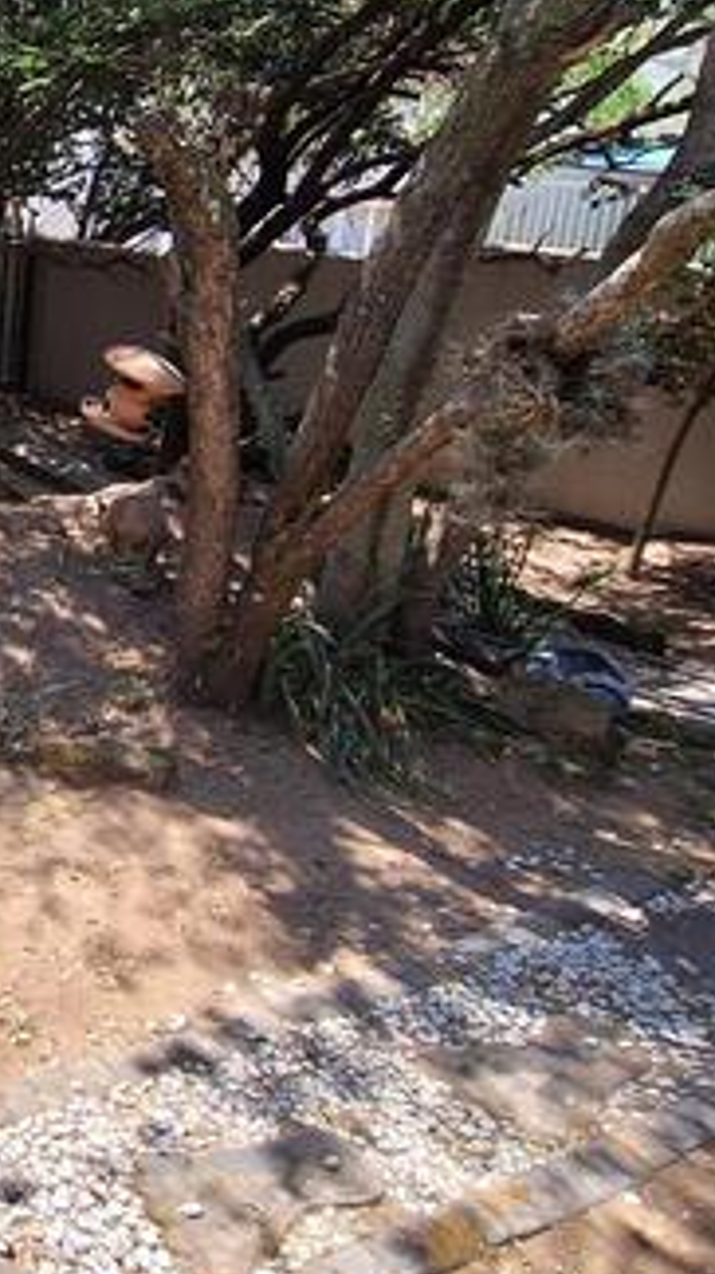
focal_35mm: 35
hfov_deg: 24.3
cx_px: -416
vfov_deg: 55.5
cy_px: 433
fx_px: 1181
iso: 40
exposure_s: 1/478
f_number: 2.2
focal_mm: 1.74
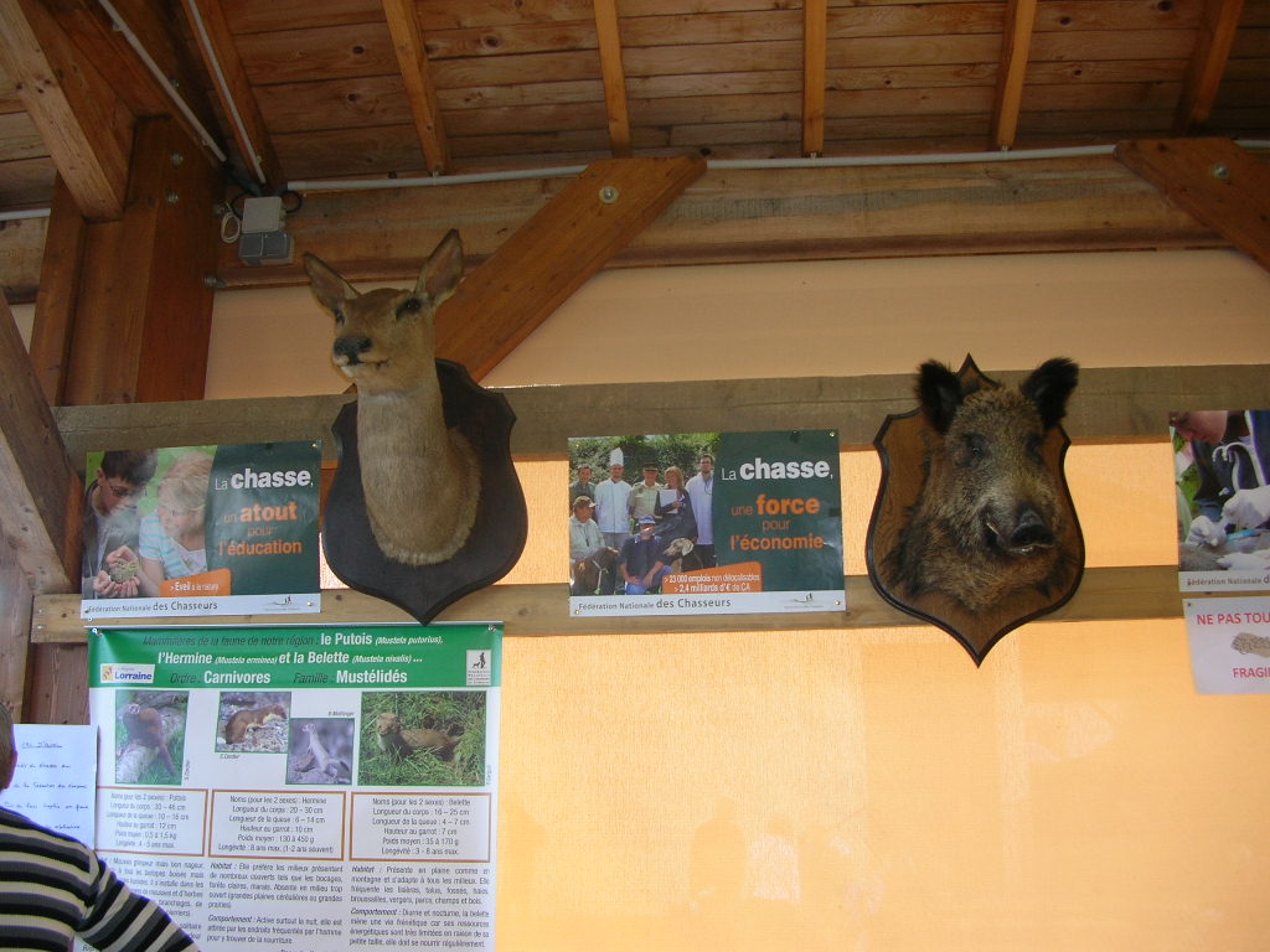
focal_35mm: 35
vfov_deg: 40.7
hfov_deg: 52.6
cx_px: 635
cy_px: 476
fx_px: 1284
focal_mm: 5.8
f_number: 2.8
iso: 50
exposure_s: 1/30.4
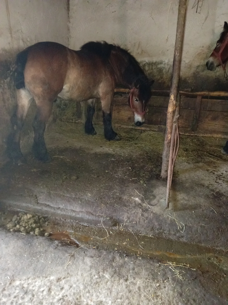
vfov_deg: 65.3
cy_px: 152
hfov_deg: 51.3
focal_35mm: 27
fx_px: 237
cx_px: 114
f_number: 1.8
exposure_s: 1/12.5
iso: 4518
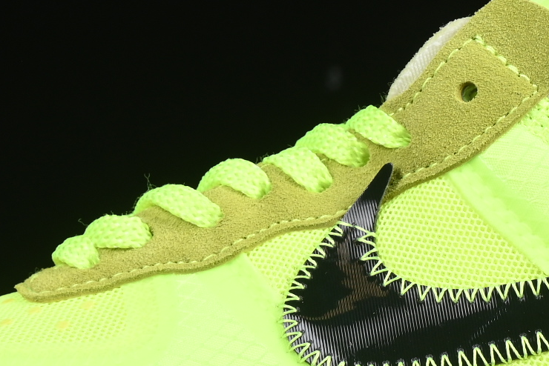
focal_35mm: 282
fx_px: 4302
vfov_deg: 4.9
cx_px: 373
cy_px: 183
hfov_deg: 7.3
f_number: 8
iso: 160
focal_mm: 50
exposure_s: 1/80
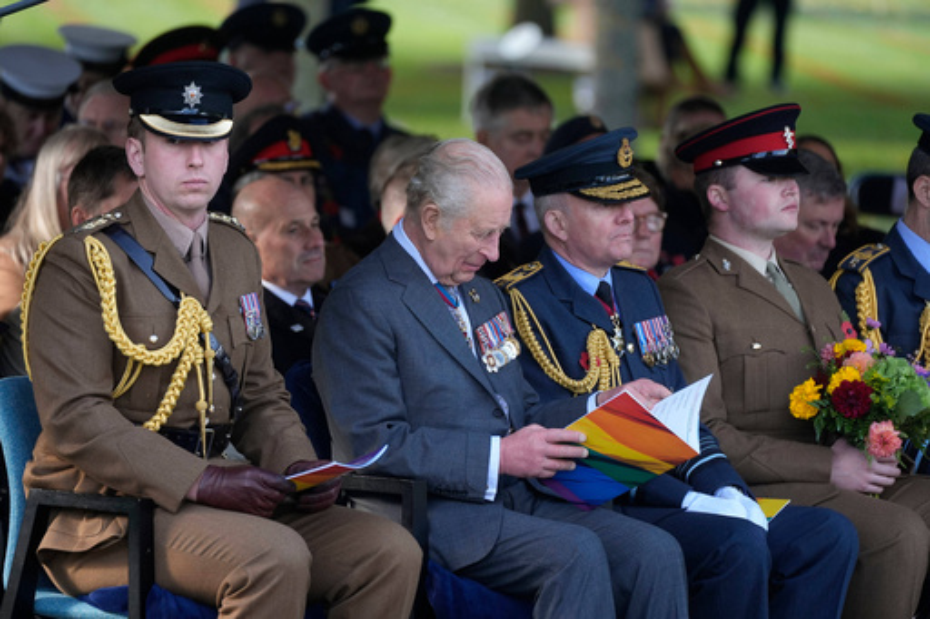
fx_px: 10329
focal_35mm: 400
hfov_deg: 5.2
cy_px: 310
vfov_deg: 3.4
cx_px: 465
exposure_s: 1/320
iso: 640
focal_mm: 400
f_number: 5.6
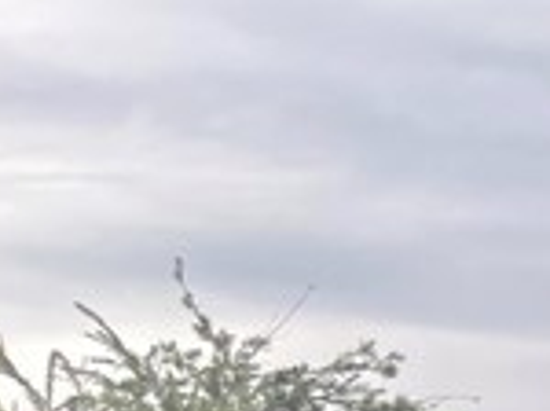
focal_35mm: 178
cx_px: 1423
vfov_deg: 7.4
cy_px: 1229
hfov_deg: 9.6
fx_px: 2824
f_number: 1.6
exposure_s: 1/742
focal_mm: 5.1
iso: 50
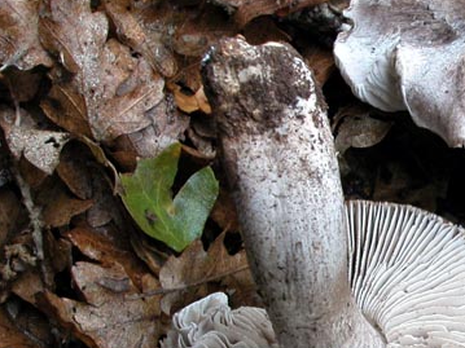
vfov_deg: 16.3
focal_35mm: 90
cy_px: 281
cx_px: 527
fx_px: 1209
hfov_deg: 20.6
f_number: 7
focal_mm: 9.7
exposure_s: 1/6
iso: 100
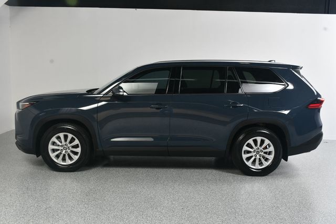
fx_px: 317
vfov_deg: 38.8
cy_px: 112
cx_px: 168
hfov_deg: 55.8
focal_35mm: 34
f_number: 10
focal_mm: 23
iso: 100
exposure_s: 1/160
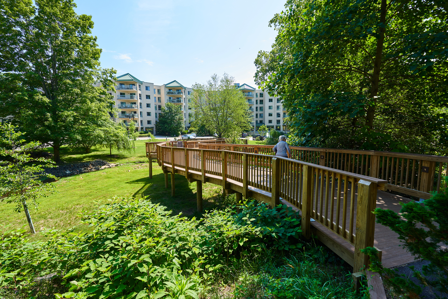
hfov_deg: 96.7
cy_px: 150
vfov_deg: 73.7
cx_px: 224
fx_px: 199
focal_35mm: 16
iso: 100
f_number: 5.6
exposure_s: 1/125
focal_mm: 16
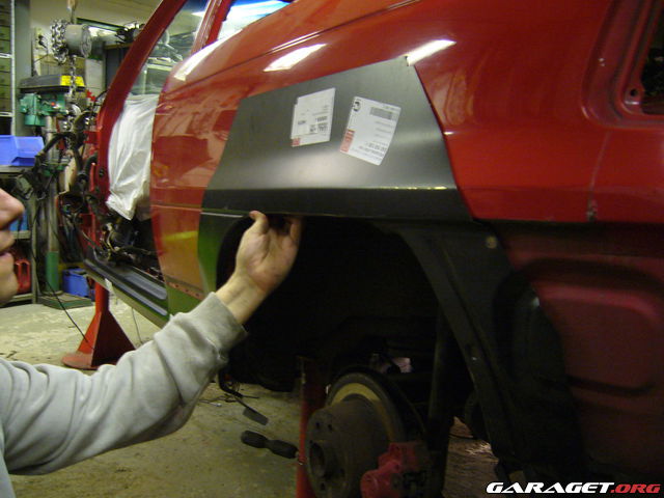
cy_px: 249
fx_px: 671
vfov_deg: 40.7
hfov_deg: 52.6
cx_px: 332
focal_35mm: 35
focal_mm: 5.8
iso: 200
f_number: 2.8
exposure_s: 1/8
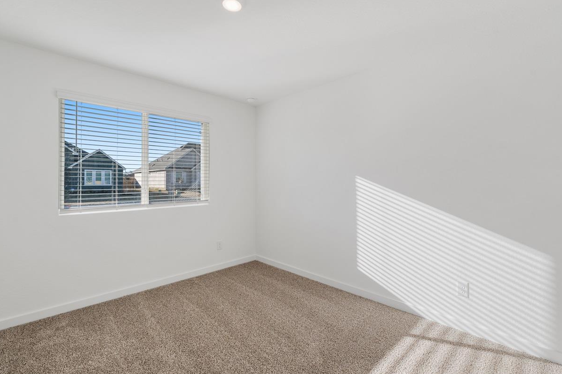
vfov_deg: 73.7
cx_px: 301
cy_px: 180
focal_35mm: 16
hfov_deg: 96.6
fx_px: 250
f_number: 8
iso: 320
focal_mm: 14
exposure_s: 1/125
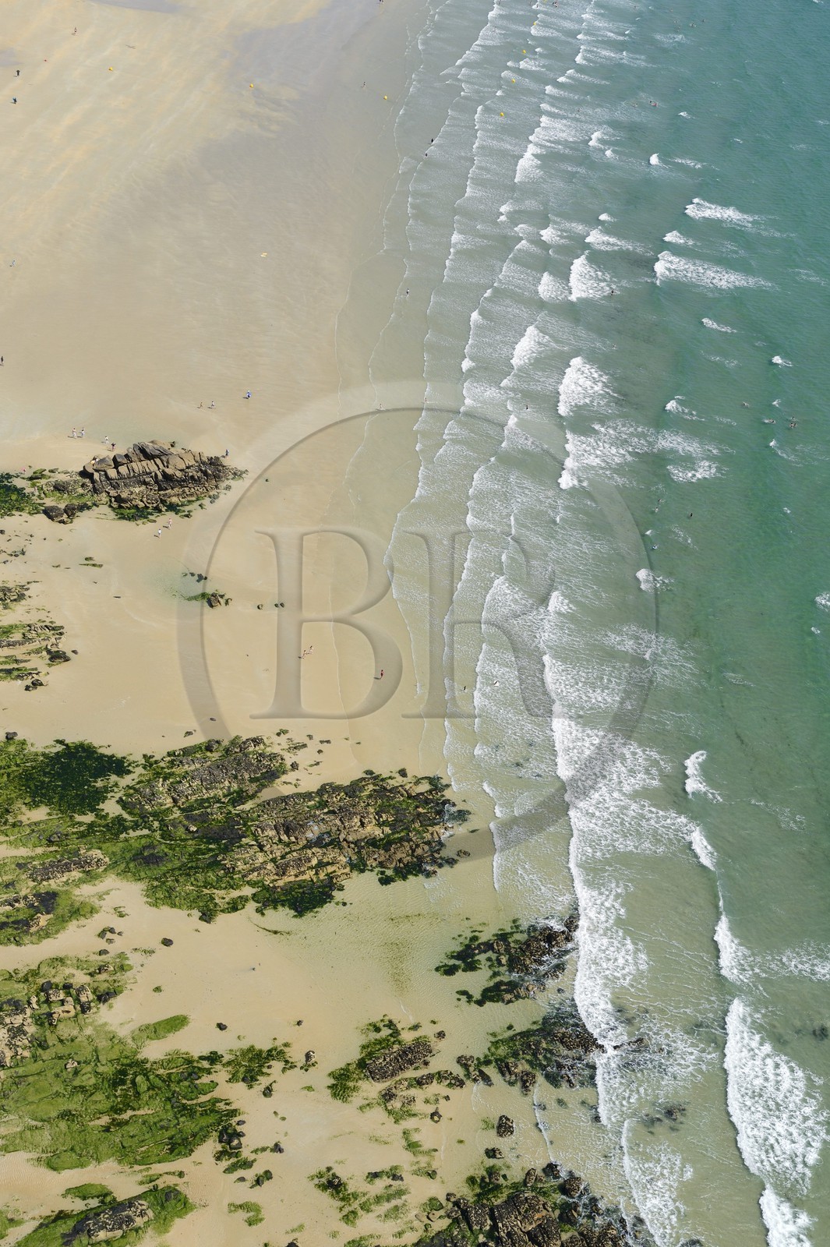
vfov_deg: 41.1
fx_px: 1662
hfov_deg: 28.0
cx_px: 415
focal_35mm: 48
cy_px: 624
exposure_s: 1/800
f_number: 9
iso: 400
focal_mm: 48
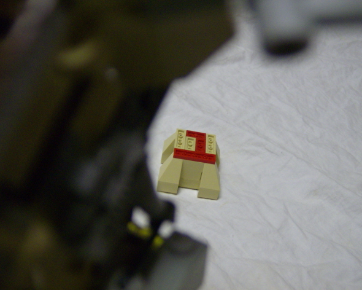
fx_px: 407
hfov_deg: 47.9
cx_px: 189
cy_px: 144
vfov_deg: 39.2
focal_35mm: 38
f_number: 2.8
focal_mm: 6
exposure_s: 1/29.2
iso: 200
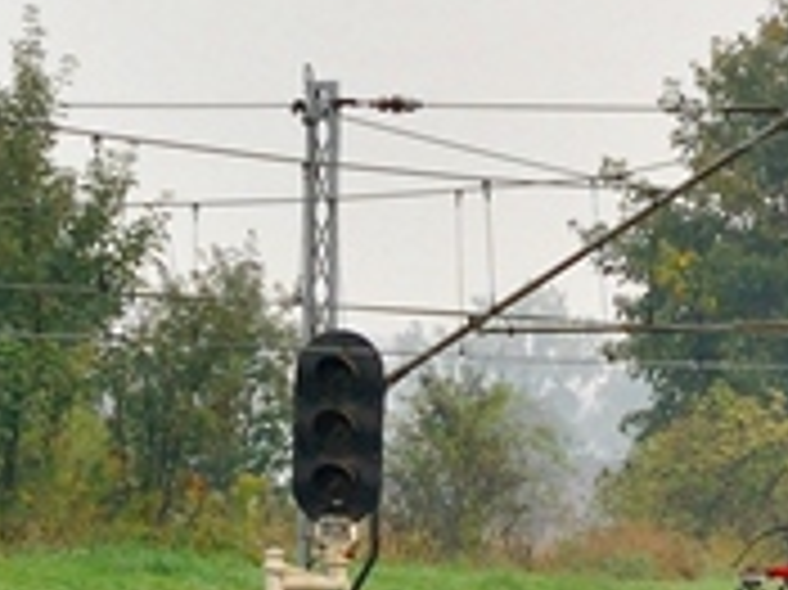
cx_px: 1909
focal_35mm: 591
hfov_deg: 3.3
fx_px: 13444
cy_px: 435
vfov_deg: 2.5
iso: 400
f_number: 7.1
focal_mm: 70
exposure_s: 1/500
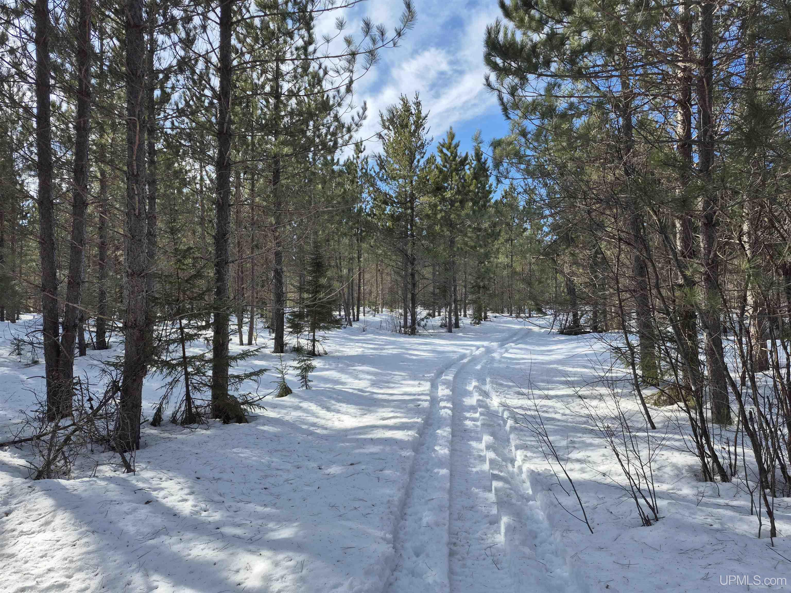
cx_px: 396
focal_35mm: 23
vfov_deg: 58.9
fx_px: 526
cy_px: 296
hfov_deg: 73.9
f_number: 1.8
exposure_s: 1/1232
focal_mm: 5.4
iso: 25
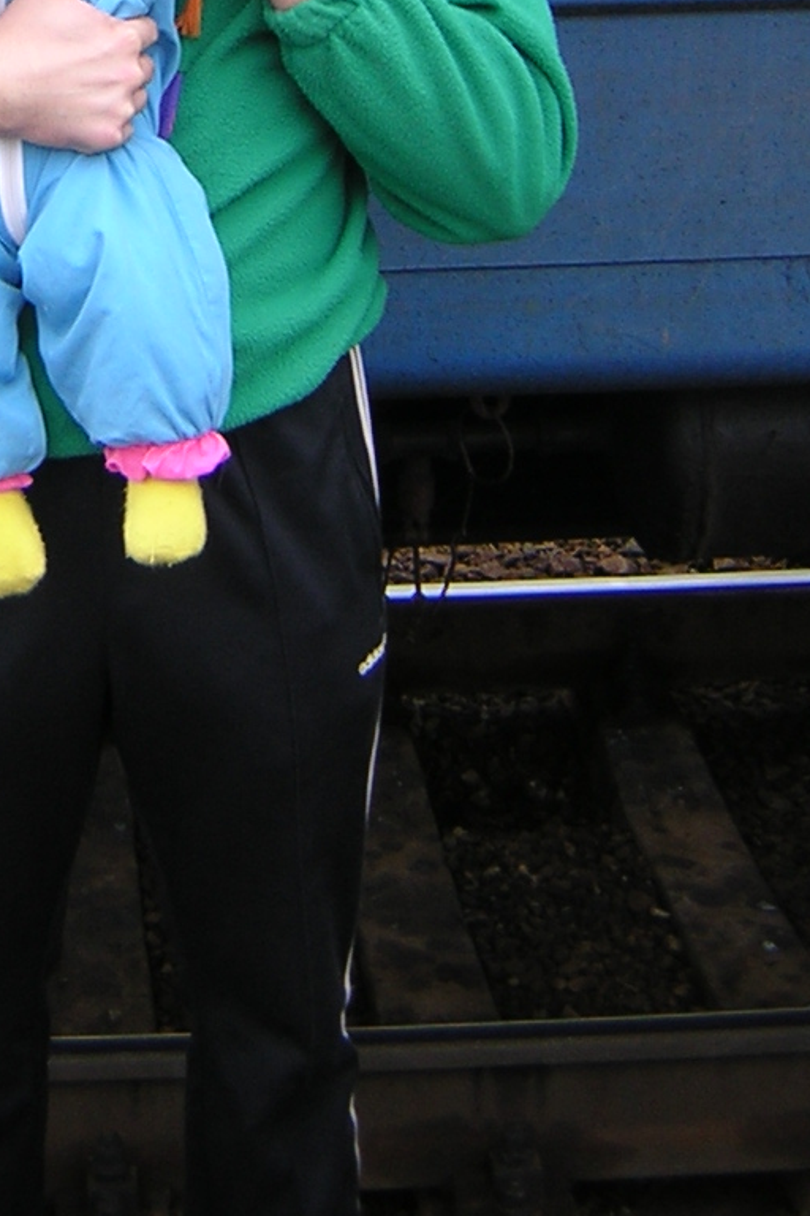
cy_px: -14
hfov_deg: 17.2
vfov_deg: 24.7
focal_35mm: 78
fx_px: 2632
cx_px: 55
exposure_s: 1/59.3
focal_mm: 4.7
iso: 100
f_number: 2.6
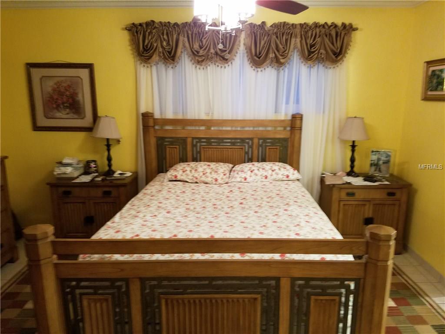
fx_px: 334
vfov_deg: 53.1
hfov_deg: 67.3
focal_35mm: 26
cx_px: 222
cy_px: 167
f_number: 1.7
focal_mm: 4.2
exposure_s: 1/13
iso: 200
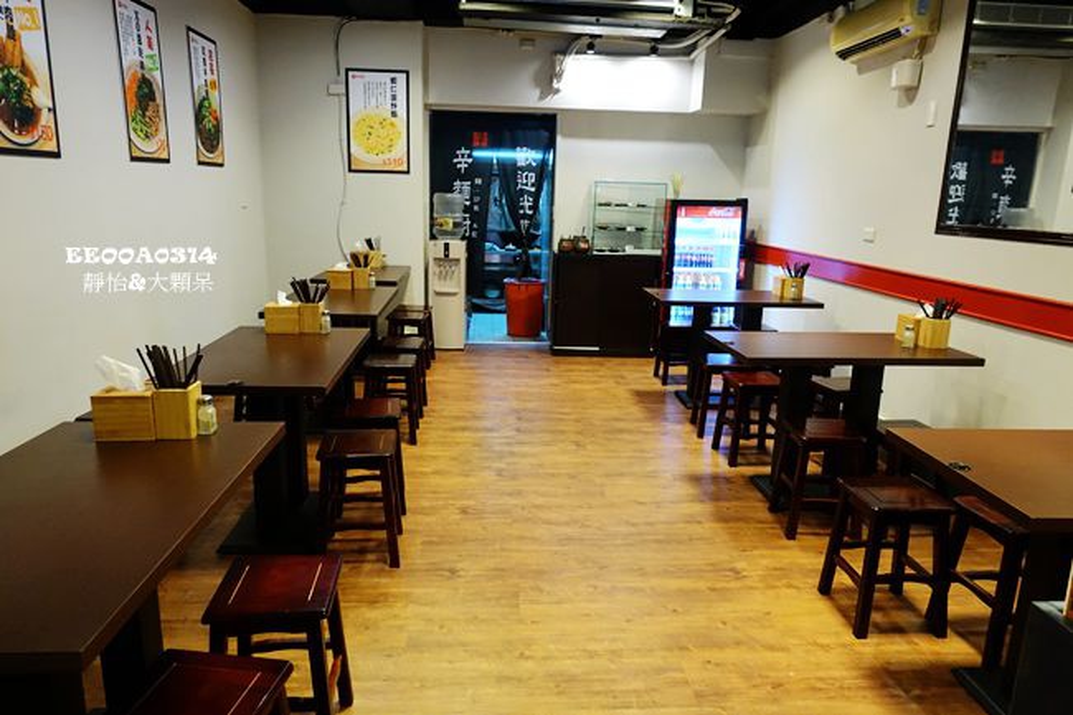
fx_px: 715
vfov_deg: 53.1
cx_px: 536
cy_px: 358
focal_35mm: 24
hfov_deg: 73.8
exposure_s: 1/40
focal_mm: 8.8
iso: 1000
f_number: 3.2
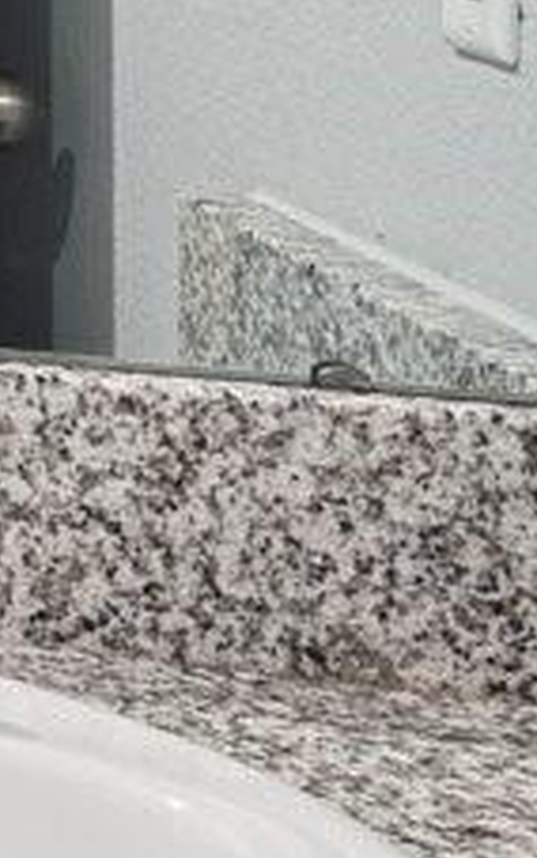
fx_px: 3019
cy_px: -327
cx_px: -2398
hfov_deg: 5.7
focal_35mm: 129
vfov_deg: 15.3
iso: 320
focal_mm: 14
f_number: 10
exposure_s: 1.6
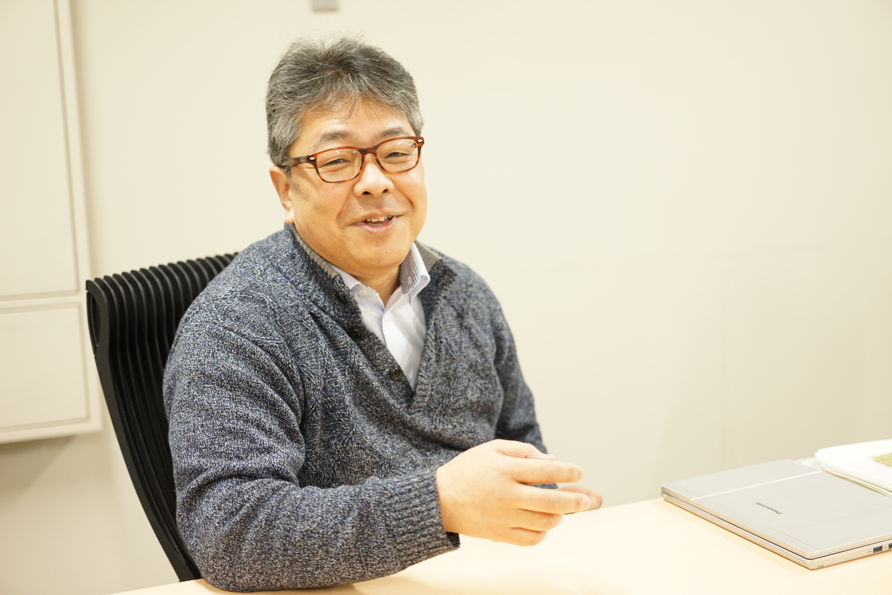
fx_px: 1239
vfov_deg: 27.0
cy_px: 298
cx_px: 446
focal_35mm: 50
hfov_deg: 39.6
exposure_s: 1/100
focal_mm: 50
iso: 800
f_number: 2.5
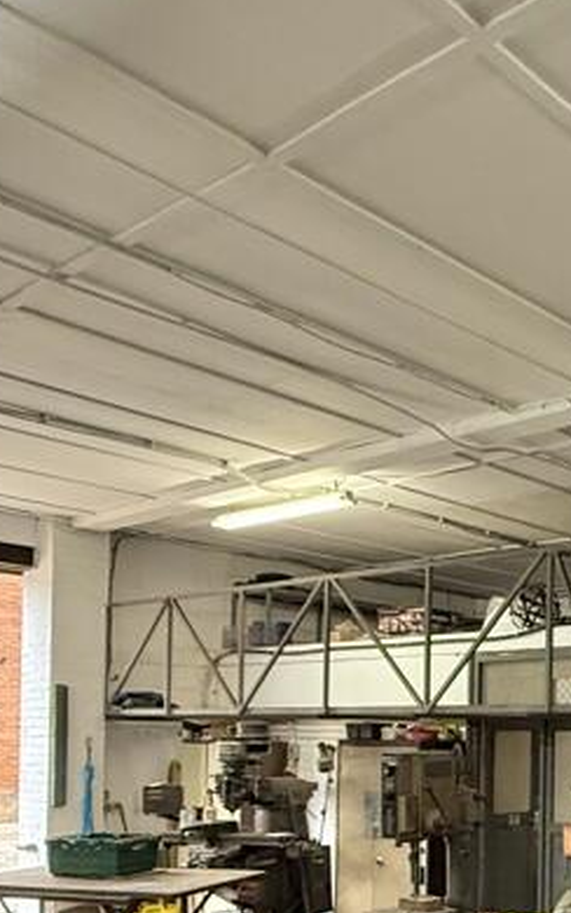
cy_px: 719
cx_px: 676
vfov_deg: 47.8
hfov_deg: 28.7
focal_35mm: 39
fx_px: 970
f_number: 2.2
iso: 500
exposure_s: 1/100
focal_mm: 2.22
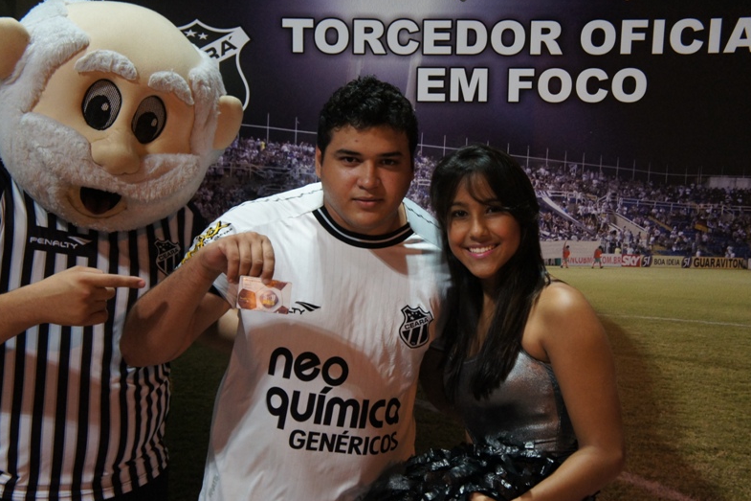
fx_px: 1179
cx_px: 377
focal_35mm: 57
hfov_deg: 35.3
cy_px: 251
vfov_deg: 24.0
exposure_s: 1/40
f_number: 4.5
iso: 1600
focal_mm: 37
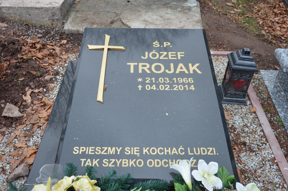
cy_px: 96
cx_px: 144
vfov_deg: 35.4
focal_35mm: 38
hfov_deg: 51.3
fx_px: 300
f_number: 4.5
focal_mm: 25
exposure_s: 1/80
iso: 400
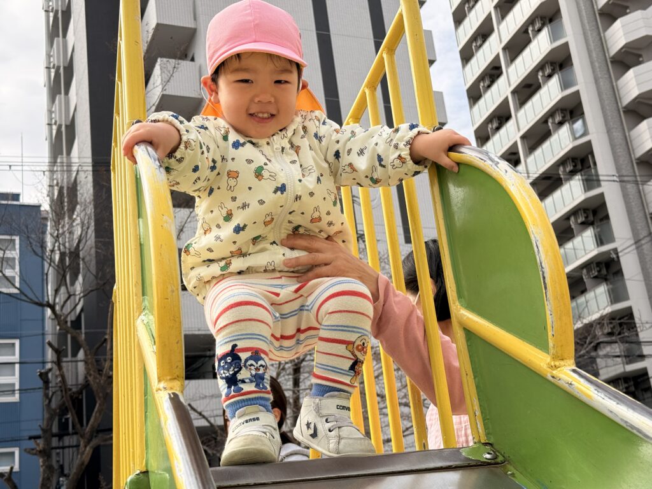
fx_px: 904
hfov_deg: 39.7
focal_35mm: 48
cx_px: 326
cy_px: 244
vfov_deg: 30.3
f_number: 1.78
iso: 64
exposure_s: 1/3891
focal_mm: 6.76
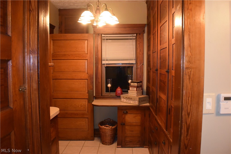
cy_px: 77
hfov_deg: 67.4
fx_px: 173
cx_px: 116
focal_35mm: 27
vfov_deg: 47.9
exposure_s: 1/60
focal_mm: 10
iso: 1800
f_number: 3.5
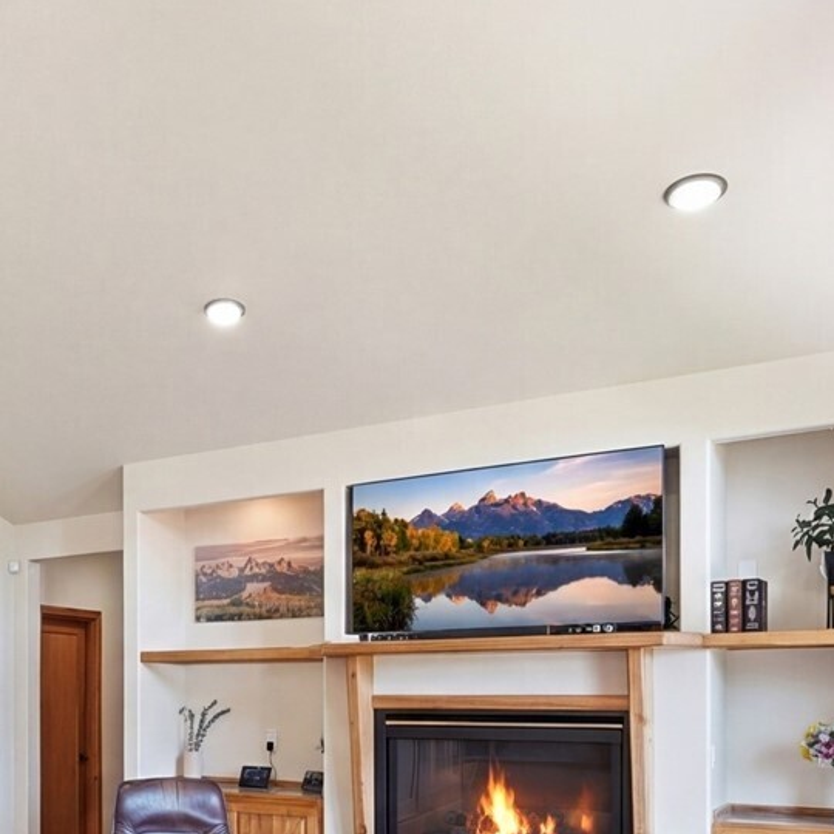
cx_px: -49
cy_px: 695
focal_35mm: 40
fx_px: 1090
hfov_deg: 36.4
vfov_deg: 39.8
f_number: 9
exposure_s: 1/30
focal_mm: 15
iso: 250
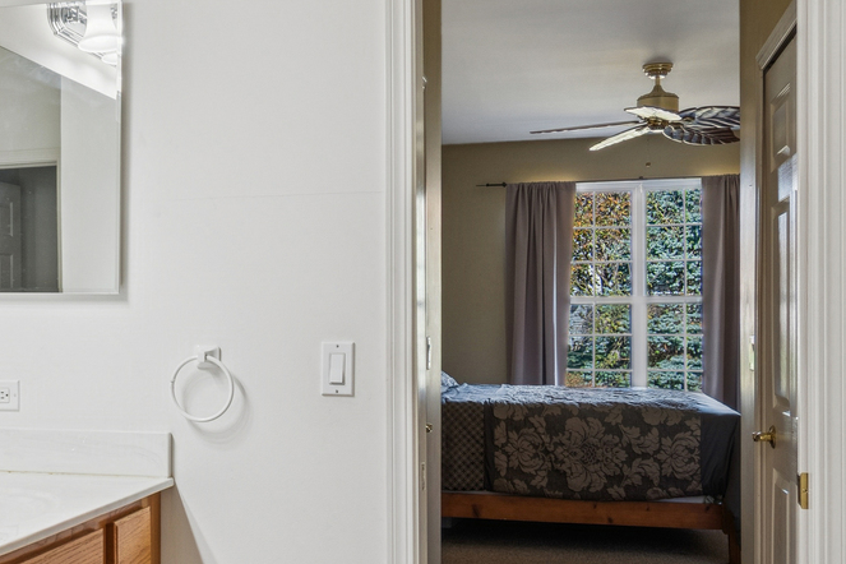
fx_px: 1034
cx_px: 191
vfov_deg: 30.4
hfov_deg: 42.8
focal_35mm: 44
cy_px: 360
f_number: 8
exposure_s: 1/25
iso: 250
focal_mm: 12
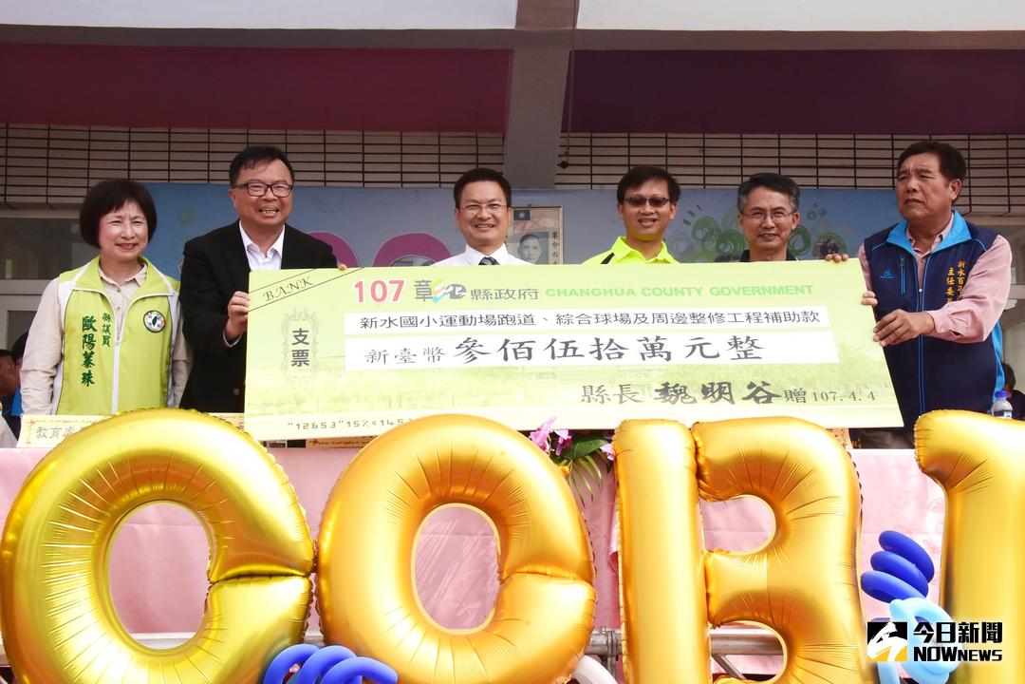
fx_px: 1495
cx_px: 512
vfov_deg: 25.8
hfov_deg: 37.9
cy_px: 342
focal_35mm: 52
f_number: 22
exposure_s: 1/320
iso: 1000
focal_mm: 35
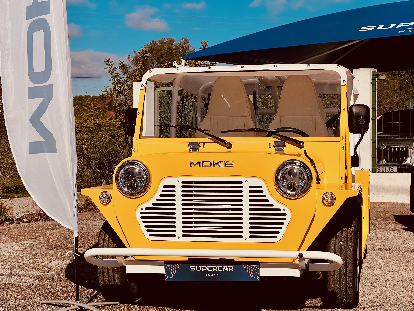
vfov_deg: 19.1
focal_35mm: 77
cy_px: 156
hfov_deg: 25.3
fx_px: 921
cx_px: 207
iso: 32
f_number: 2.8
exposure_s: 1/2016
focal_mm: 9
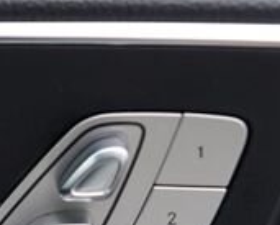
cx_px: -239
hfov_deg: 12.8
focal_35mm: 135
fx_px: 1119
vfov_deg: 11.2
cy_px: 285
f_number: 4.5
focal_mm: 24
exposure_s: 1/80
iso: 100
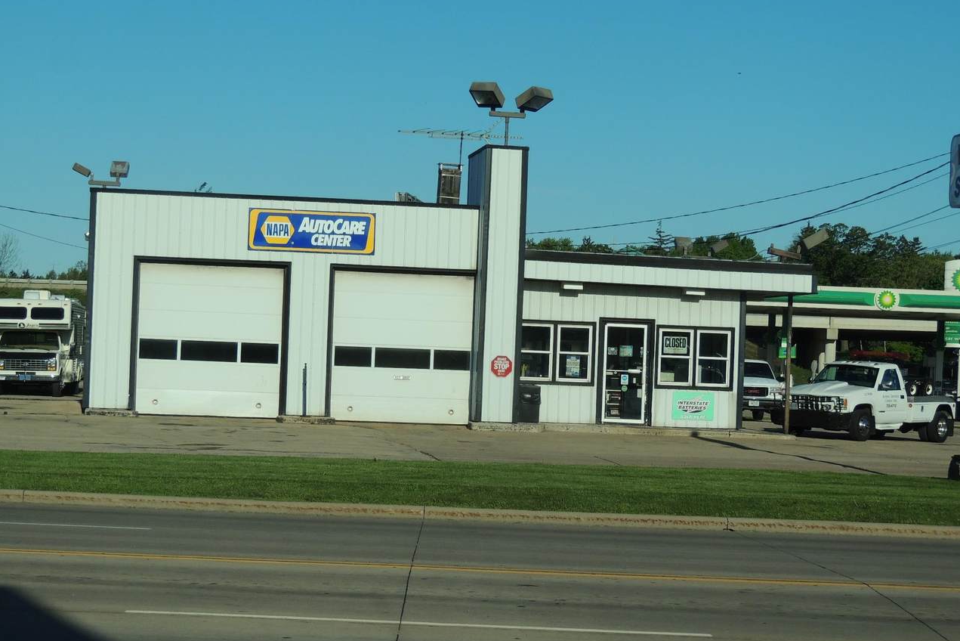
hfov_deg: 22.9
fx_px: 2374
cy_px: 332
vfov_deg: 15.4
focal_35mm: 89
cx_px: 481
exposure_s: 1/1250
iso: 100
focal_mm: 15.1
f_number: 4
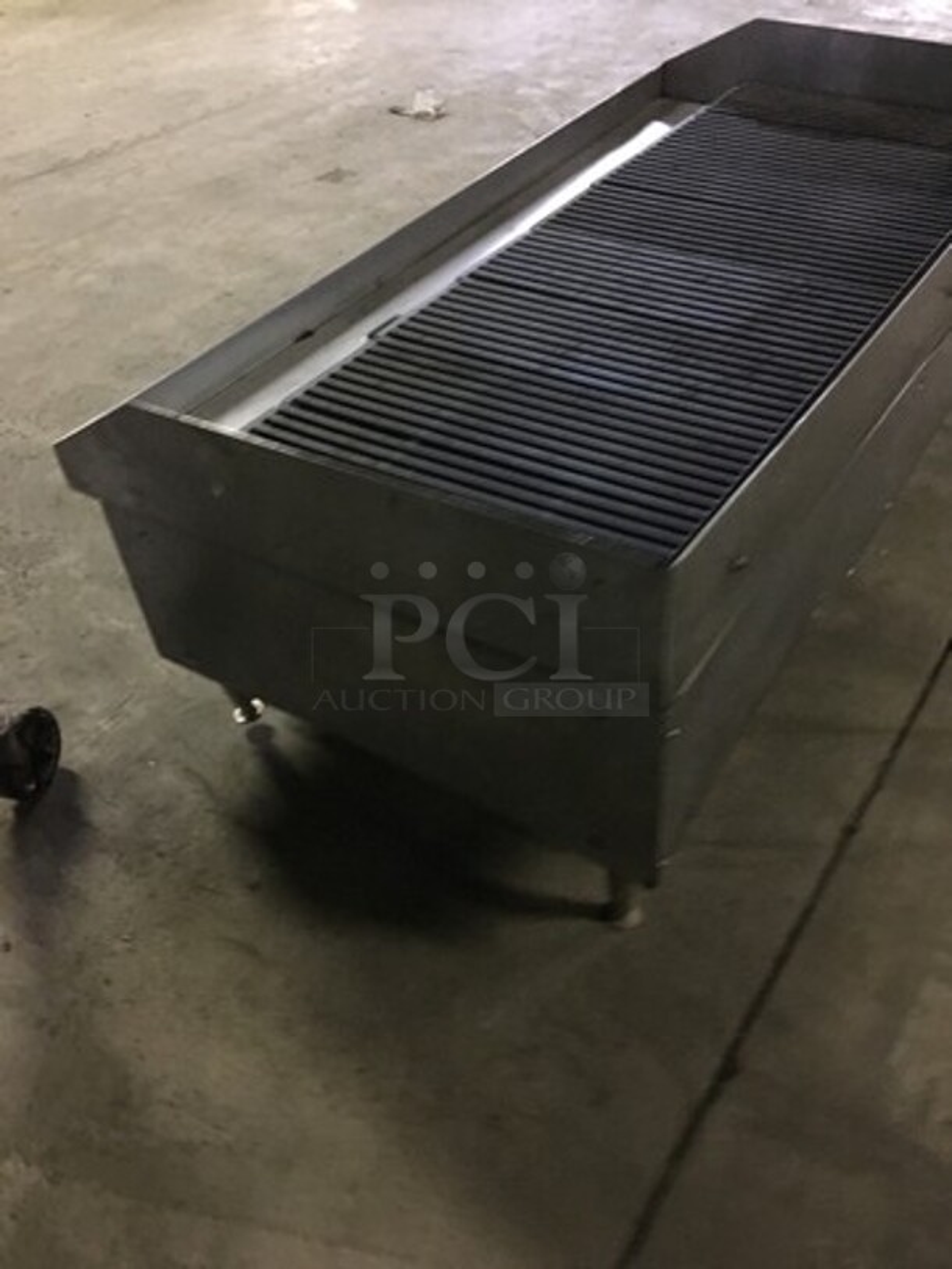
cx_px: 476
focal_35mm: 29
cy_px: 634
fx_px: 1063
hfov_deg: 48.2
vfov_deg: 61.7
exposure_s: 1/4
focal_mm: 4.15
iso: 125
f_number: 2.2
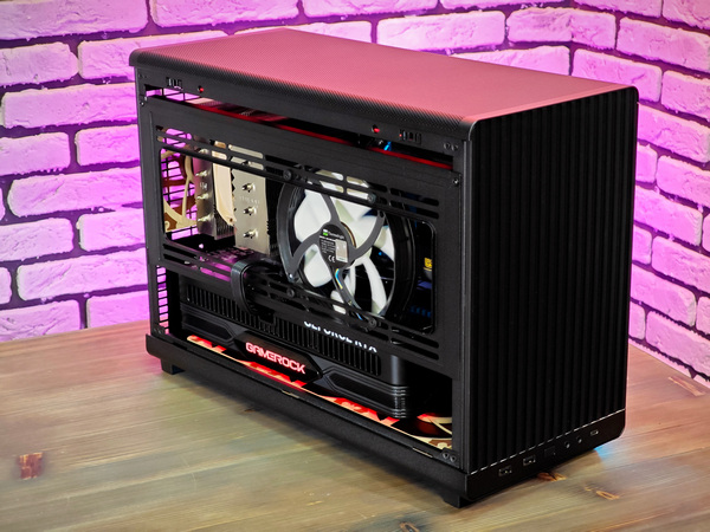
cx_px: 355
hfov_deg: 26.0
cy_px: 266
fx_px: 1538
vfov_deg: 19.6
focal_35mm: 75
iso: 400
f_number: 1.8
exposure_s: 1/274
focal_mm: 12.28
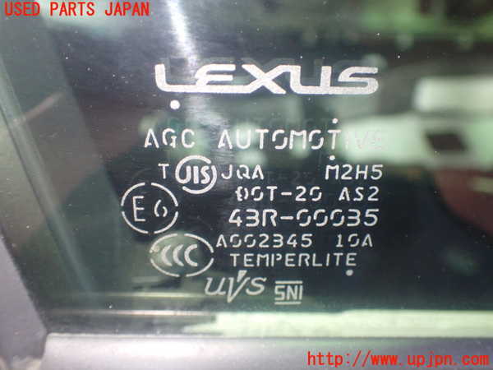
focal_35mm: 36
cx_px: 246
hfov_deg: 51.4
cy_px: 185
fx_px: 513
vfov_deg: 39.7
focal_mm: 6.37
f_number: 2.5
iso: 800
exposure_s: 1/30
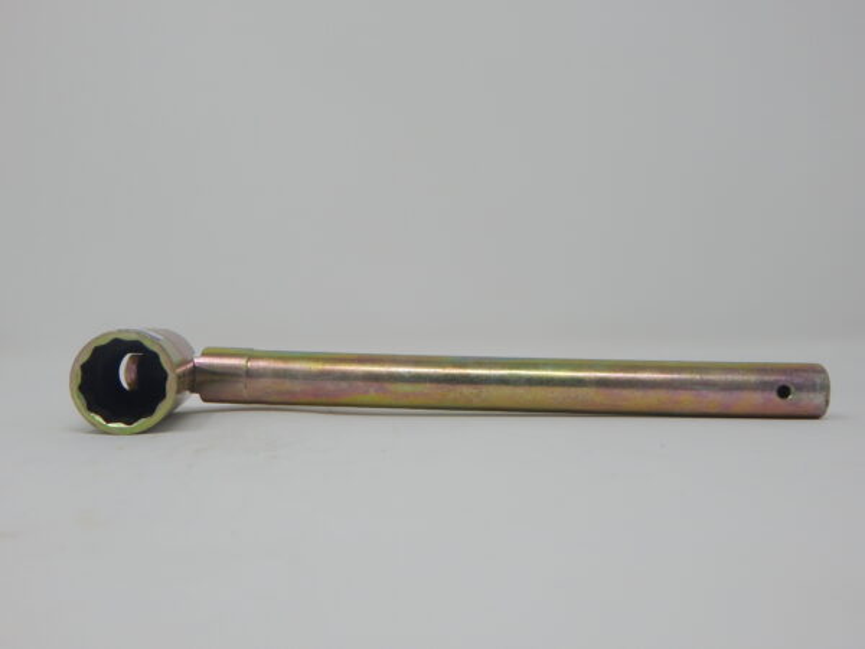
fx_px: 950
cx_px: 432
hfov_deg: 49.0
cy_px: 324
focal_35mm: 38
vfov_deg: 37.7
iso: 125
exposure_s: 1/200
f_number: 3.4
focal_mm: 6.8
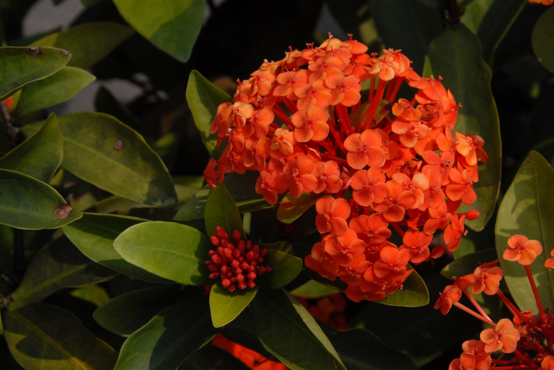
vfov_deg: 11.7
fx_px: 1802
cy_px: 185
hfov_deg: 17.5
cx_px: 277
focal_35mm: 117
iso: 400
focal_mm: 78
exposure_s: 1/500
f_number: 11
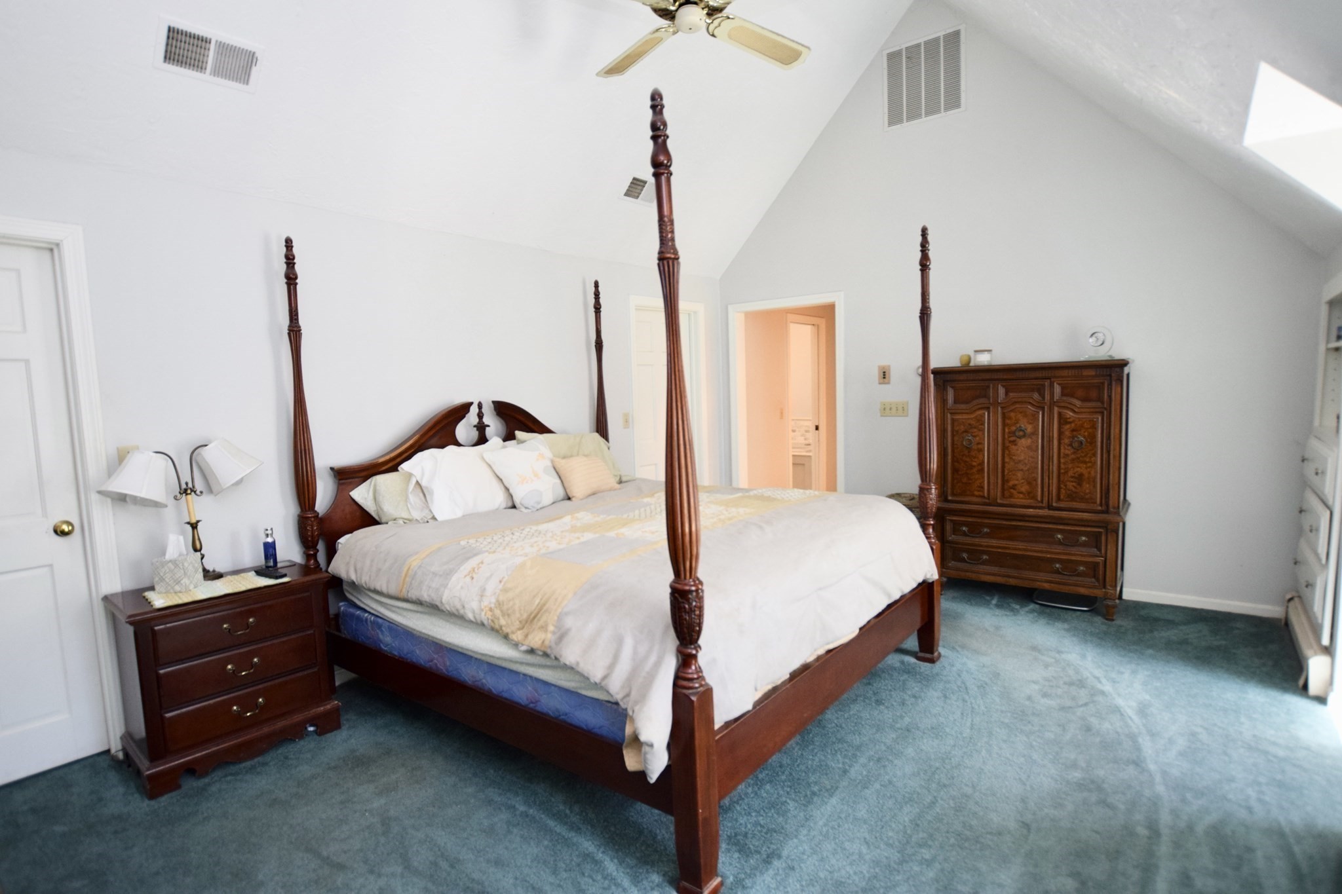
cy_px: 447
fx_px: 671
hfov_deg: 90.0
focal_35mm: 18
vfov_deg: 67.4
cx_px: 671
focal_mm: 12
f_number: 3.5
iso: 800
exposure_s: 1/60
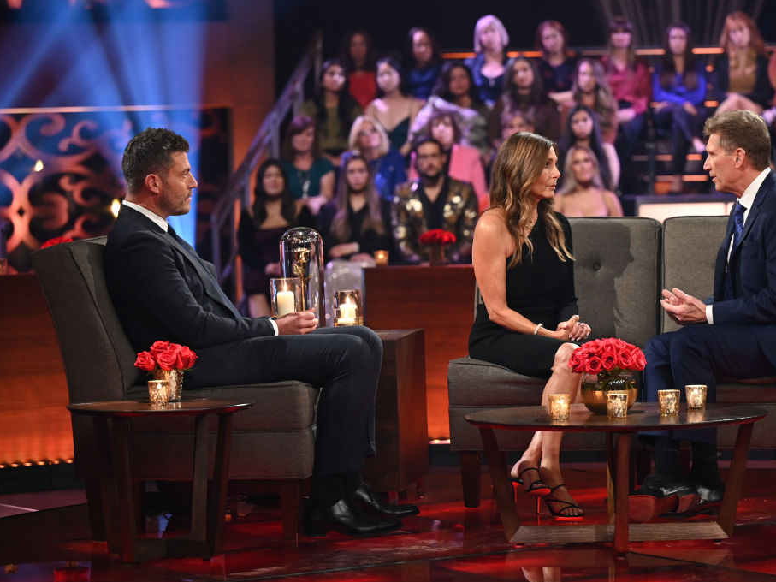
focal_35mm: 114
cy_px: 291
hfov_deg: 17.3
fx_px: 2555
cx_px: 435
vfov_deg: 13.0
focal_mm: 105
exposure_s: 1/125
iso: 1600
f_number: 2.8
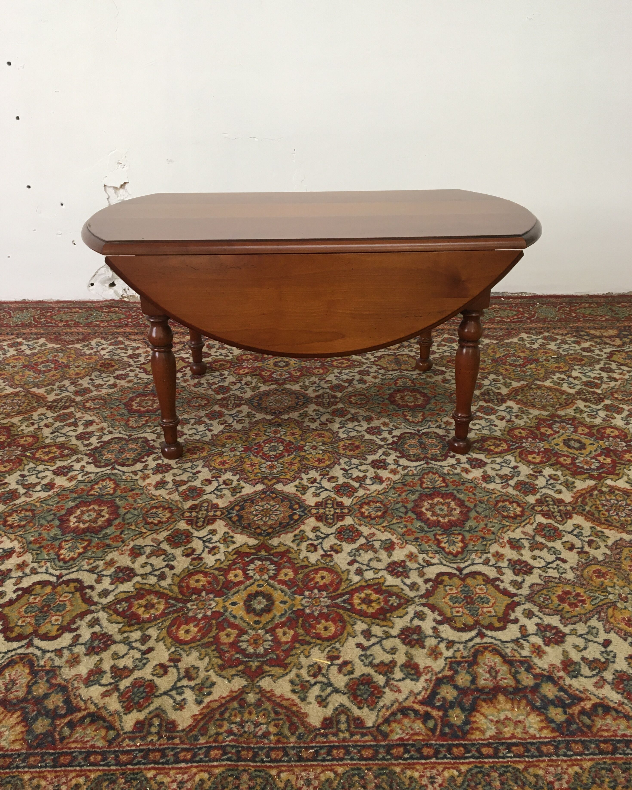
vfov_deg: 57.2
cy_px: 381
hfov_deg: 47.1
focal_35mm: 31
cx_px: 315
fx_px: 725
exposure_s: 1/33
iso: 80
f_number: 2.2
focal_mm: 4.15
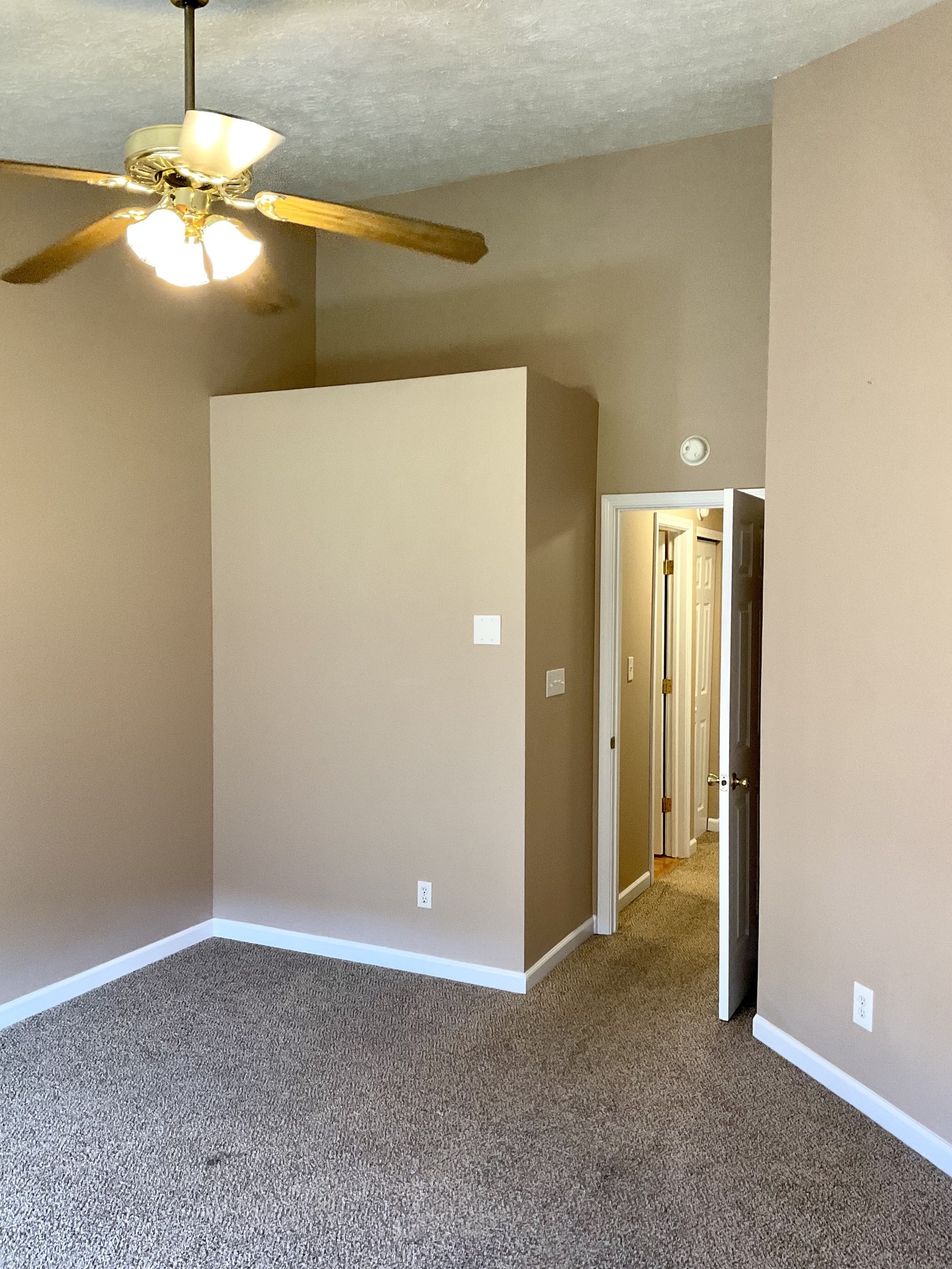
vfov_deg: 61.7
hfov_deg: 48.2
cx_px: 476
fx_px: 1063
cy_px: 634
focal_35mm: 29
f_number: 1.8
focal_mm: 3
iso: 125
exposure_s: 1/60
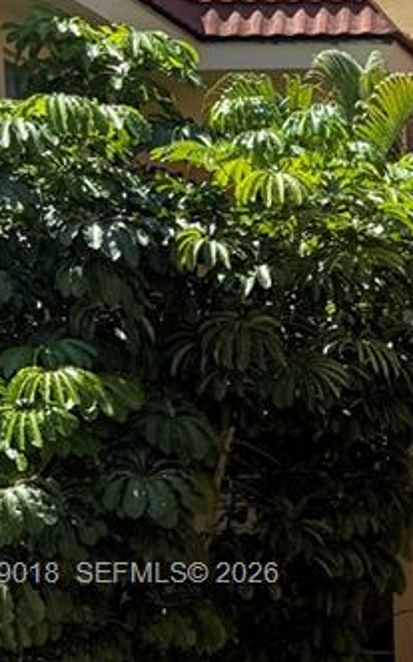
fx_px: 1660
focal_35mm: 92
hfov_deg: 12.6
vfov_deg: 22.1
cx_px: 808
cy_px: 576
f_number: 1.78
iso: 80
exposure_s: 1/2174
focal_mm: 6.76
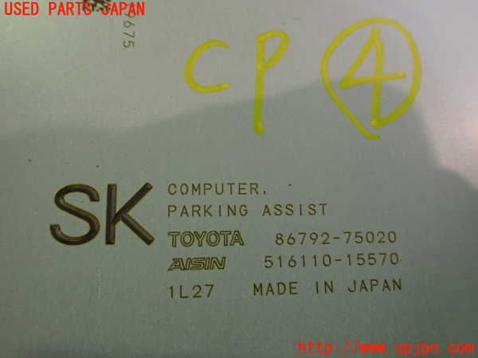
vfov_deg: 46.8
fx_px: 414
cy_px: 179
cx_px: 239
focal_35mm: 30
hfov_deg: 60.0
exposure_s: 1/125
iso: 640
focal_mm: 5.4
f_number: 2.3
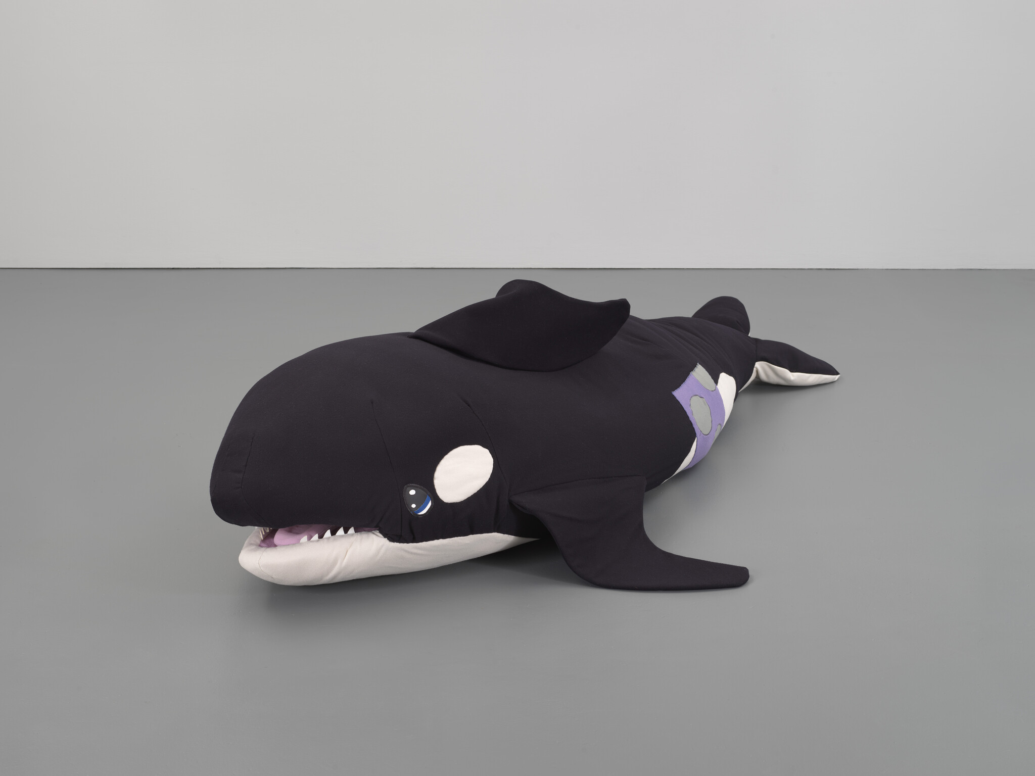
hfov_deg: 37.5
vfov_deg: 28.6
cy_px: 388
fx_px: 1525
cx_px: 518
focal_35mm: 51
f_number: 13
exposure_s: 1/125
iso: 100
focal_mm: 80
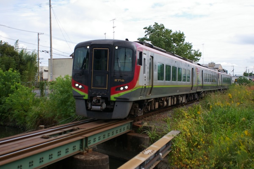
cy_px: 84
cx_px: 127
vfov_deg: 24.4
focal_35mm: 56
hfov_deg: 36.0
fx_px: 391
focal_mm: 37
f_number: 4
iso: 400
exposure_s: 1/2000
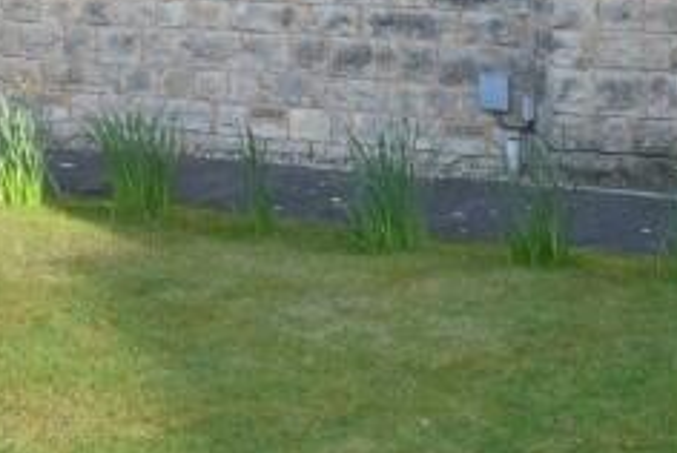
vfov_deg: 11.5
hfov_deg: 16.6
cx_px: 852
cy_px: -119
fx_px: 2203
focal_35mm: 117
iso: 800
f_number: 13
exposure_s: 1/160
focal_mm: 18
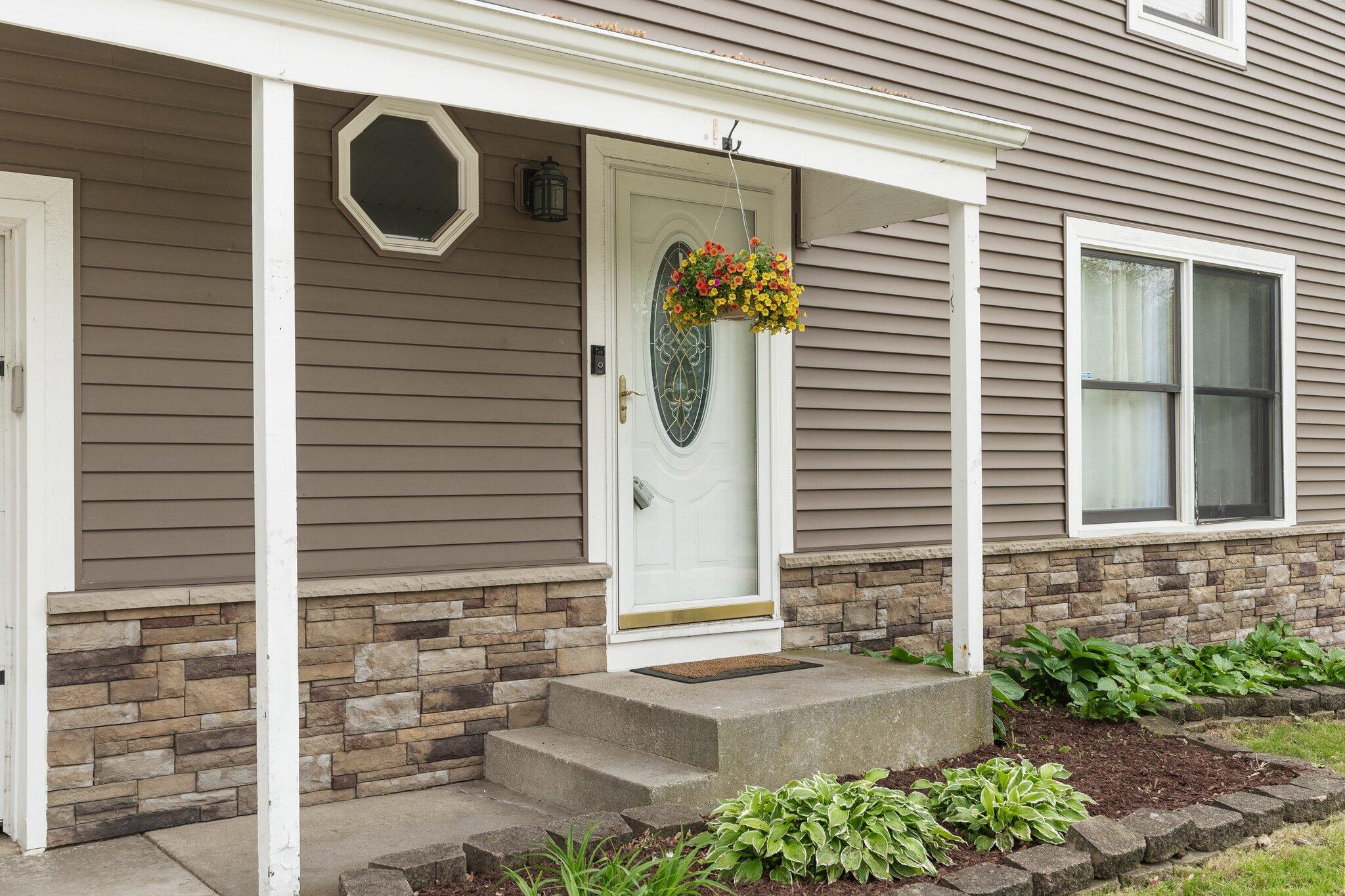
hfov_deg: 53.1
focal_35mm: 36
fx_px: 1345
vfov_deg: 36.9
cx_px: 672
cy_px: 448
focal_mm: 24
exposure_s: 1/125
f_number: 8
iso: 400
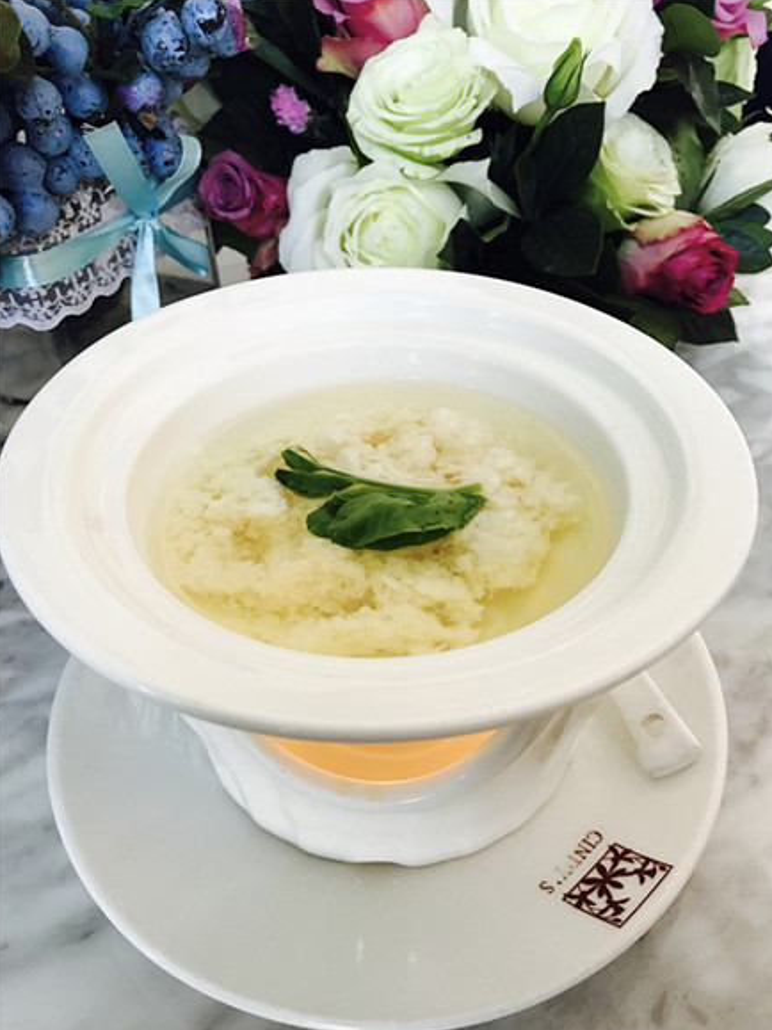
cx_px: 395
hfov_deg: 48.2
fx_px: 863
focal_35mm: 29
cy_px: 528
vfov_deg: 61.7
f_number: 1.8
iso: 25
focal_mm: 3.99
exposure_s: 1/33
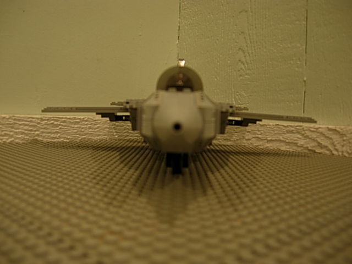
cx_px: 176
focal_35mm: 36
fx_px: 366
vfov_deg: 39.7
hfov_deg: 51.4
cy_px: 132
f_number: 2.7
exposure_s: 1/4
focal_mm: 7.5
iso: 62
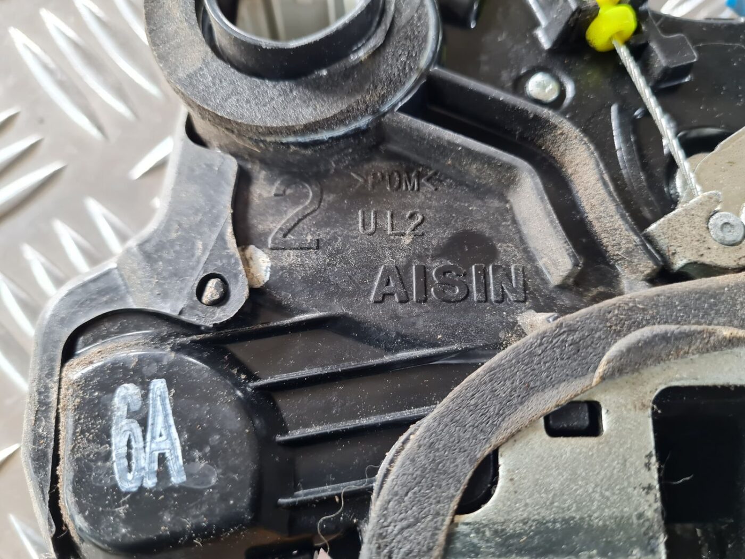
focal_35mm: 26
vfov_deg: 53.1
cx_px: 372
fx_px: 560
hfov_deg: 67.3
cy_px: 280
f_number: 1.8
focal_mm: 5.4
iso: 250
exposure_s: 1/60
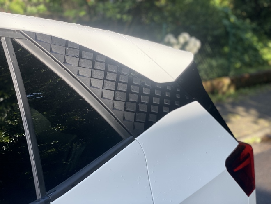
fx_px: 407
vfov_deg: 28.0
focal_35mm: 52
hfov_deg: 36.8
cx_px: 136
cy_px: 102
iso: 32
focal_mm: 6
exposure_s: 1/320
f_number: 2
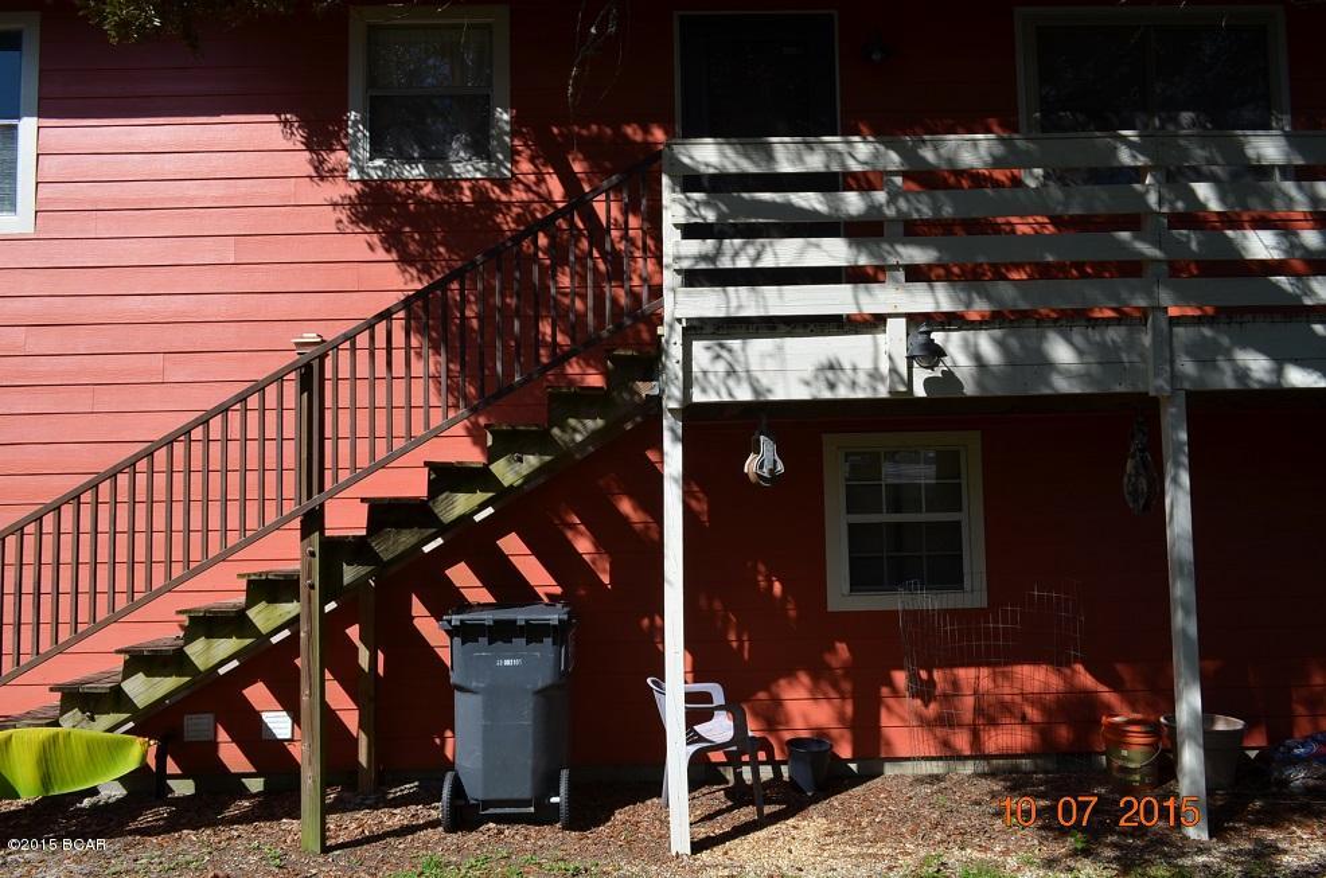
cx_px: 663
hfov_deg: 67.5
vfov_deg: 47.7
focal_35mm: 27
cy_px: 439
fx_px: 992
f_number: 8
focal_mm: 18
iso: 140
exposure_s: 1/250
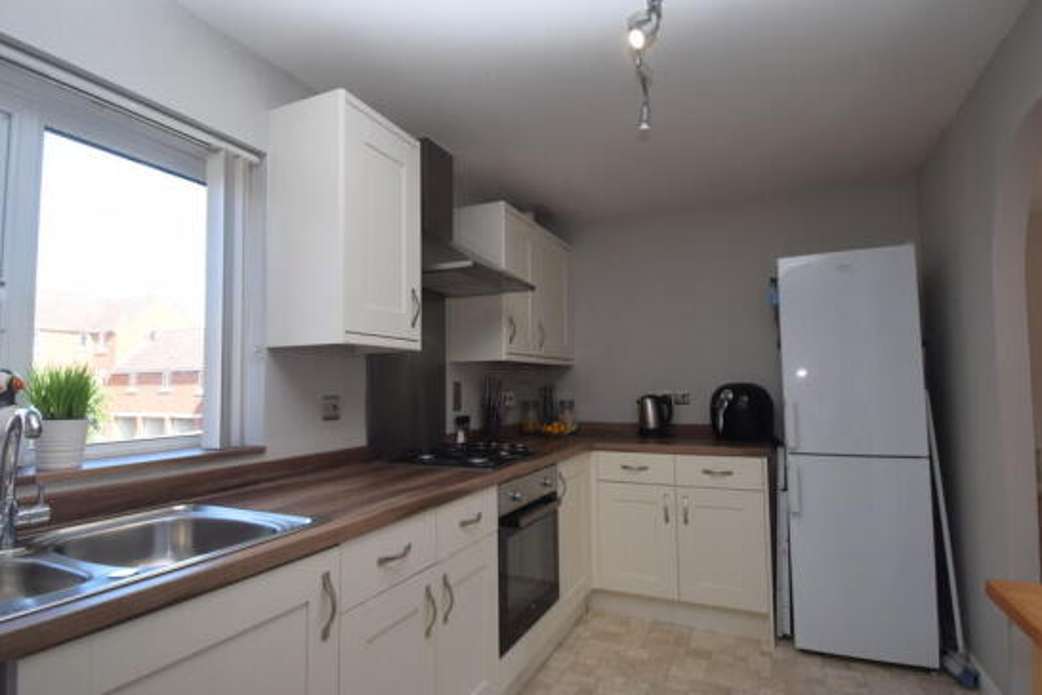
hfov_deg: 89.9
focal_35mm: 18
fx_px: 521
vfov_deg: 67.3
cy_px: 364
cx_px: 497
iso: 400
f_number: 6.3
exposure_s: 1/160
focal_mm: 10
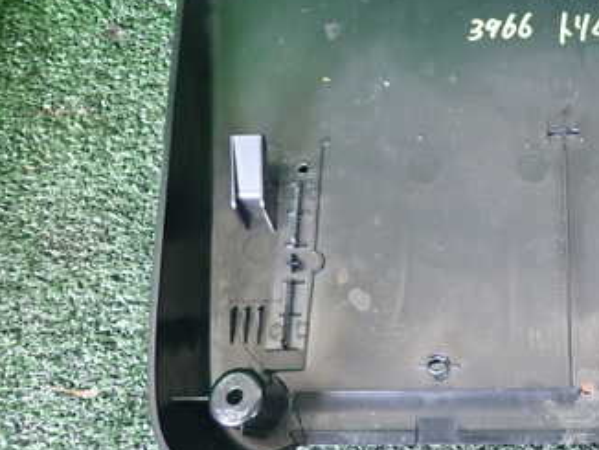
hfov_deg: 38.3
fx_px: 797
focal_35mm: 46
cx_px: 544
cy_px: 138
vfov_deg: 31.2
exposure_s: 1/30
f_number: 2
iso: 320
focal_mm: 4.5
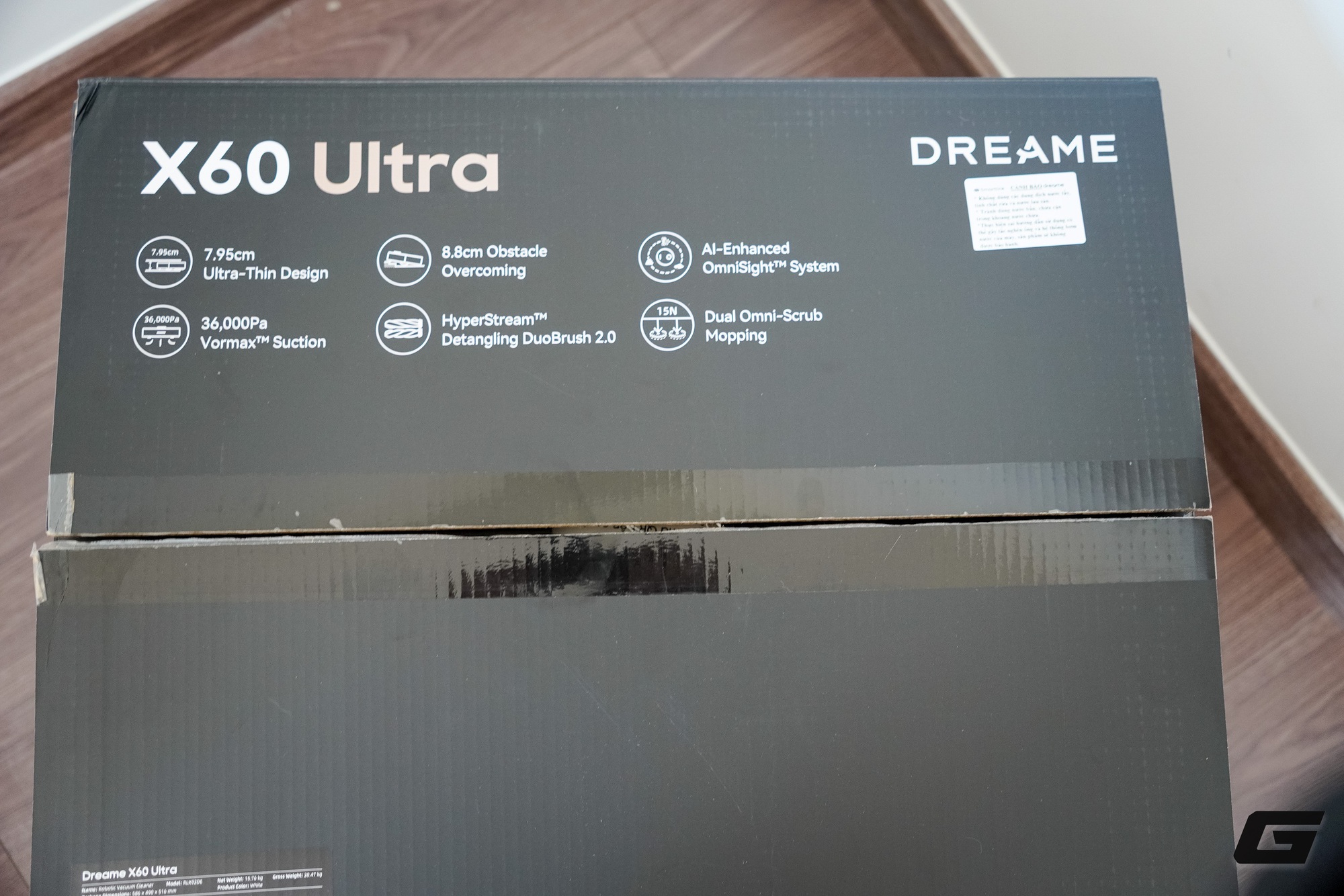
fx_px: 1507
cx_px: 672
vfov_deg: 33.1
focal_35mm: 40
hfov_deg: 48.1
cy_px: 448
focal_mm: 26.9
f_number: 2.8
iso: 640
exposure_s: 1/50
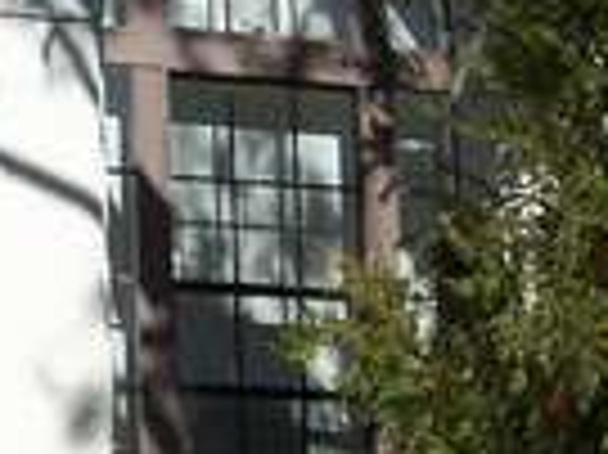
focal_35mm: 219
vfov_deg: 6.8
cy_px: 301
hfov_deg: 9.0
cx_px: 90
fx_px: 3843
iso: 64
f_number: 4
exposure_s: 1/800
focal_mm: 7.8
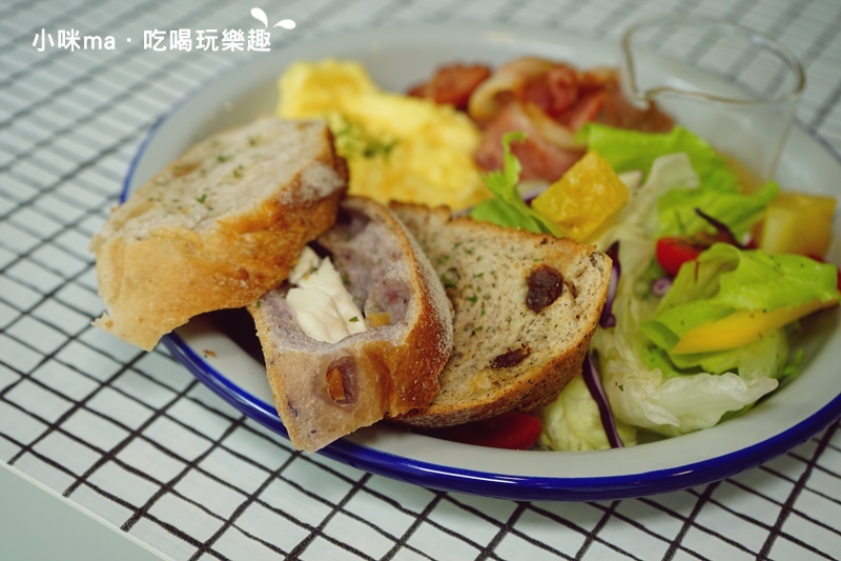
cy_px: 280
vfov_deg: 26.0
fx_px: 1214
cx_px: 420
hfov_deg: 38.2
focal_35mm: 52
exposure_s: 1/40
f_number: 6.3
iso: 200
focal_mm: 52
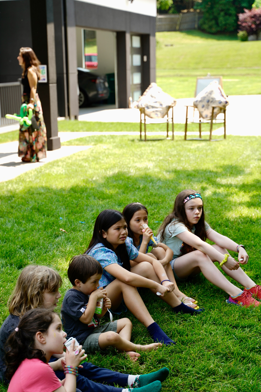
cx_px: 91
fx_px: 739
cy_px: 255
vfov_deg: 29.5
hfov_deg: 20.0
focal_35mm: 68
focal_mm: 49
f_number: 3.2
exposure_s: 1/125
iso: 50
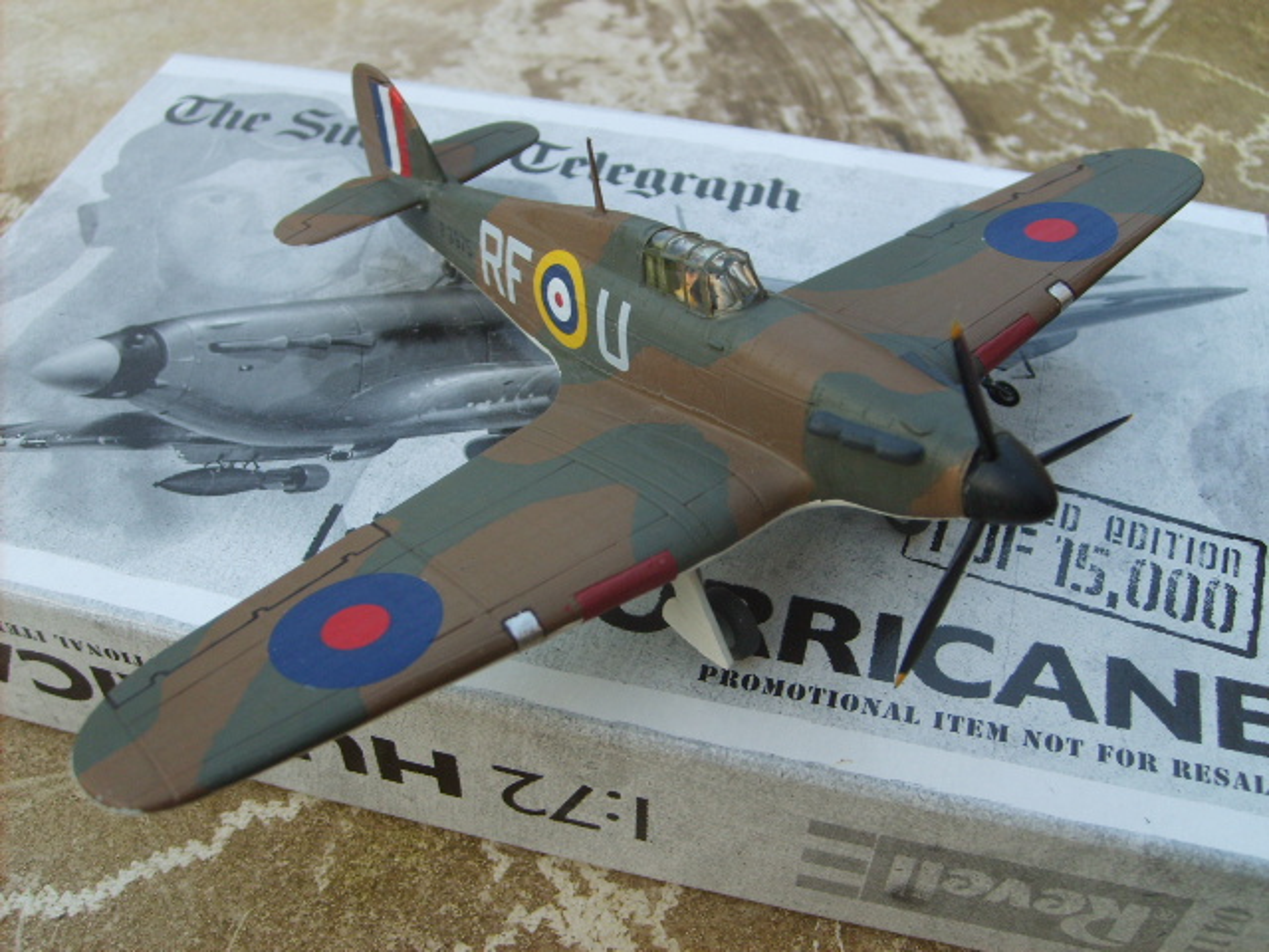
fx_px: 1283
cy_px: 476
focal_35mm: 35
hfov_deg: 52.6
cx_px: 634
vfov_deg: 40.7
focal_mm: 5.8
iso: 50
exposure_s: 1/60
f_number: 2.8
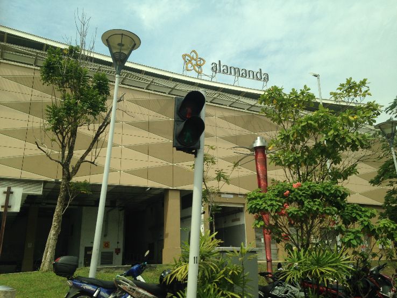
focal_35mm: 33
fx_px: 379
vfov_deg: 43.0
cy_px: 149
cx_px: 198
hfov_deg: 55.3
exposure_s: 1/723
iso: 50
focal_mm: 4.12
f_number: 2.4
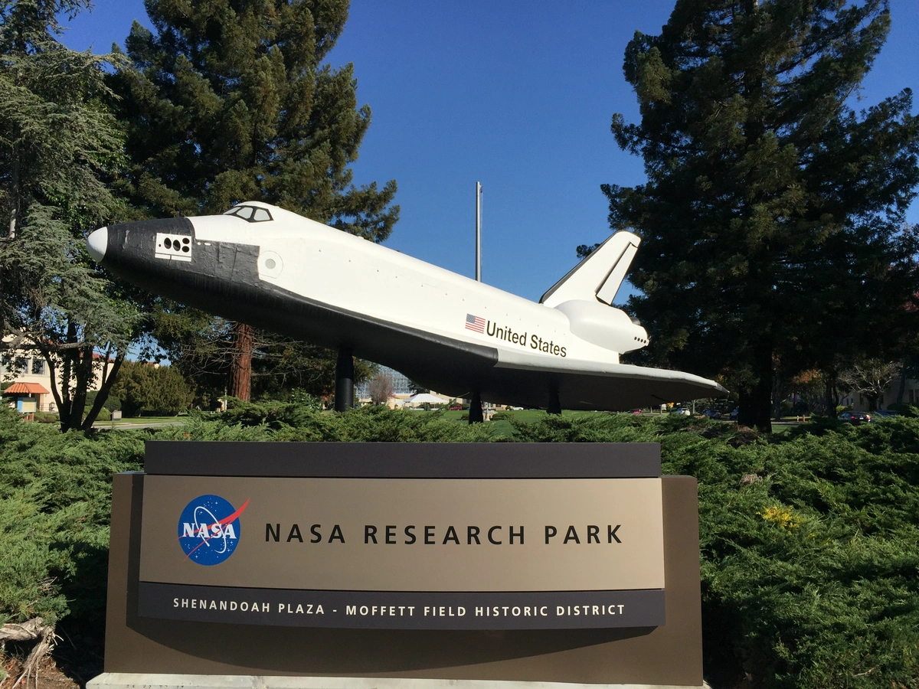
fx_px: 770
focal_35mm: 29
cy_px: 344
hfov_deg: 61.7
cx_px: 460
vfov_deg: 48.2
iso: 32
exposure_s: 1/3968
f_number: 2.2
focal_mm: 4.15
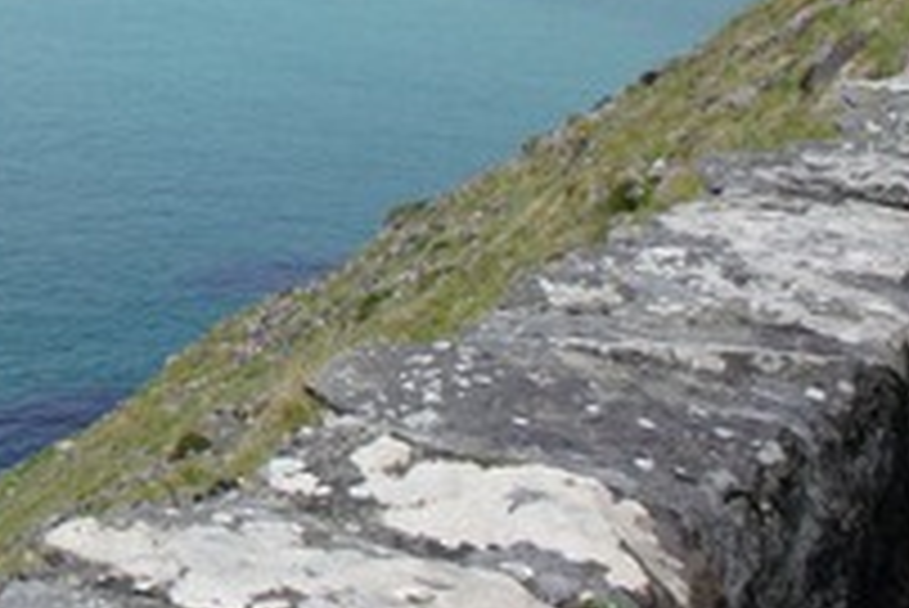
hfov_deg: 18.6
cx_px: -500
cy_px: -261
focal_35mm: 95
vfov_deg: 13.7
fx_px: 2400
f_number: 11
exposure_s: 1/250
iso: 250
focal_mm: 20
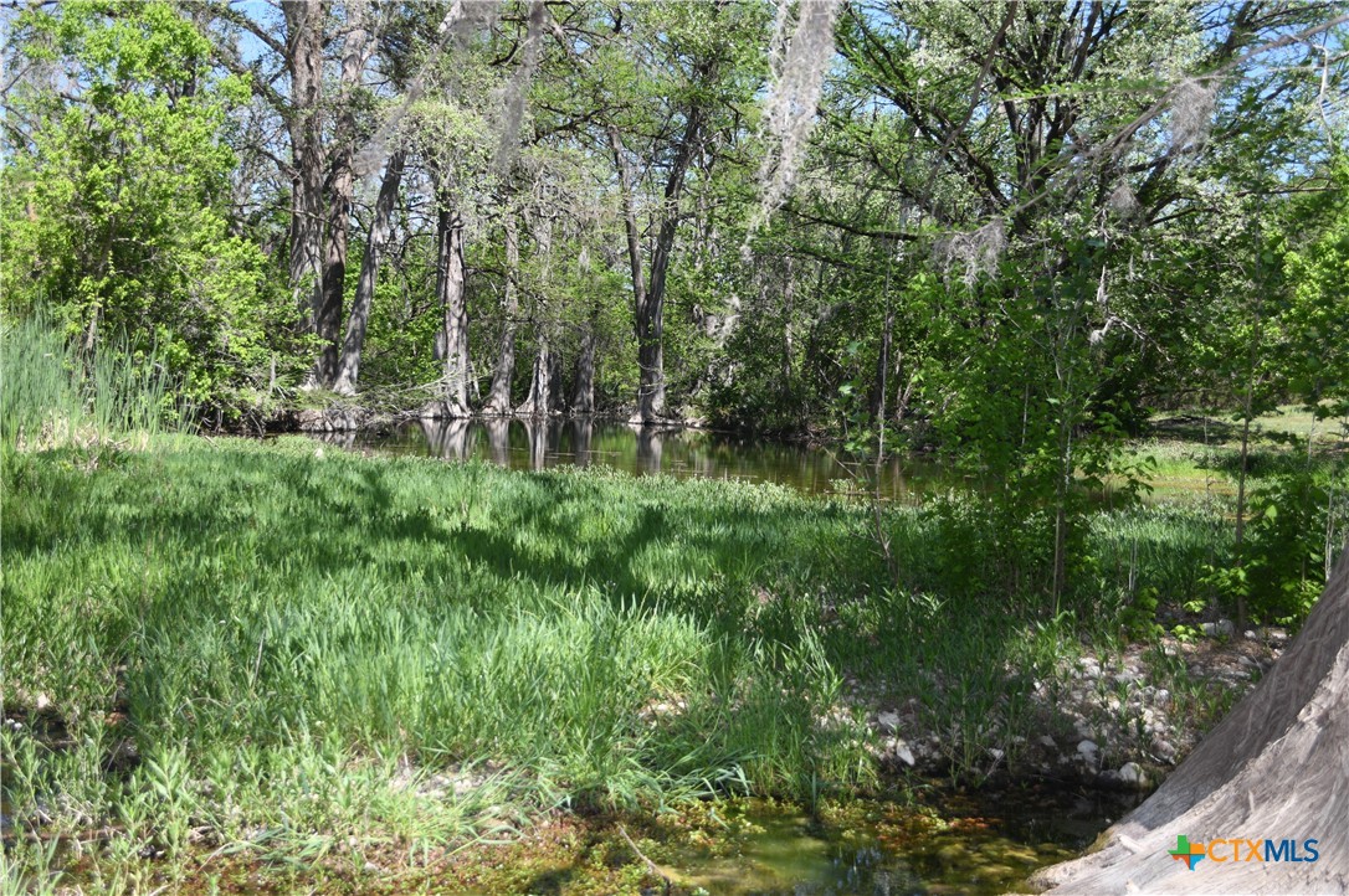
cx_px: 674
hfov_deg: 45.5
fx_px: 1610
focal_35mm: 43
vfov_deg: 31.1
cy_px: 448
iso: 72
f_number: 4.5
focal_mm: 29
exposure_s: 1/250
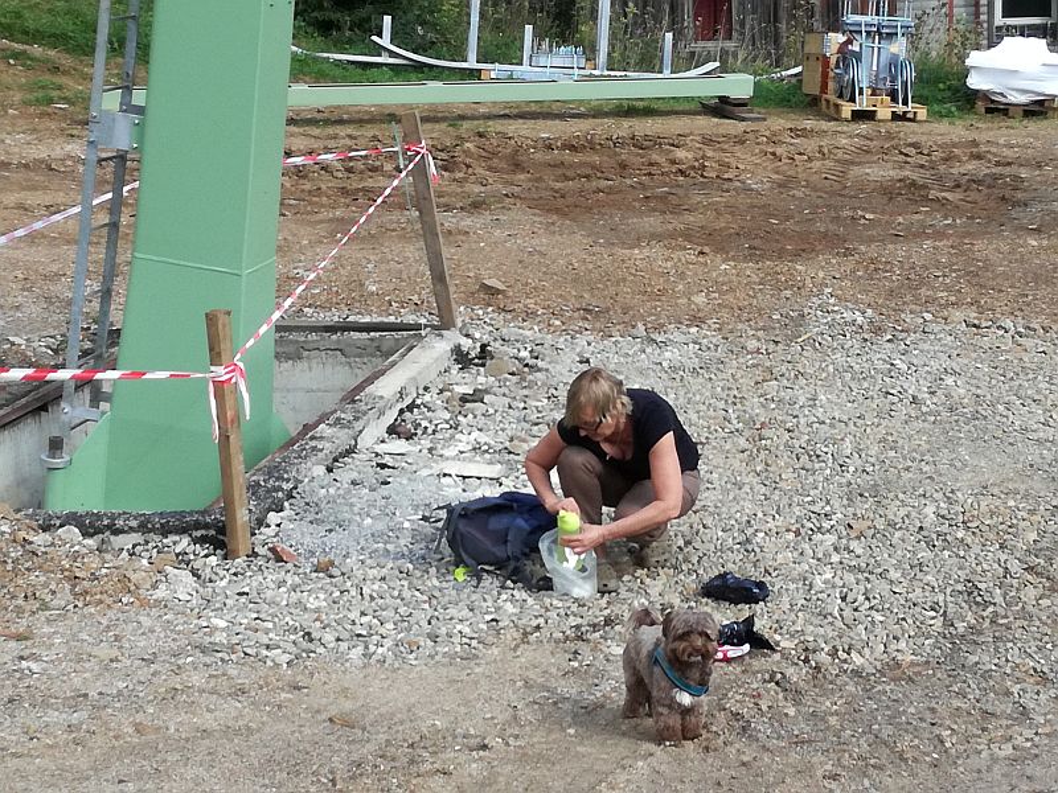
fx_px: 2139
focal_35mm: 70
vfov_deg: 21.0
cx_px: 529
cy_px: 396
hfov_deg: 27.8
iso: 50
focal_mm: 3.79
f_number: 2
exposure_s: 1/329
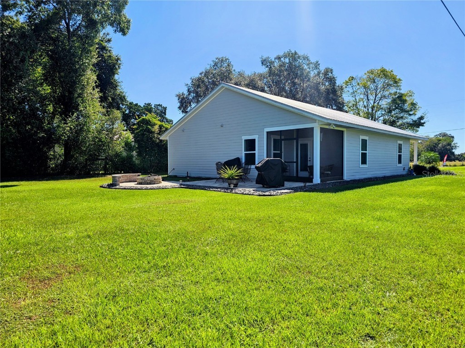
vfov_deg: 58.9
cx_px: 232
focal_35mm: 23
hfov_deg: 73.9
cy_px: 174
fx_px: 309
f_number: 1.7
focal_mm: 6.3
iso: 10
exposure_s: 1/848
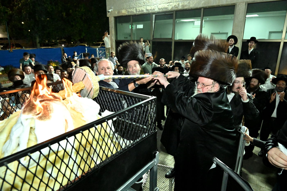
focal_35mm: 24
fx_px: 191
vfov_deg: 53.1
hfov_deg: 73.8
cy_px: 96
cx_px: 144
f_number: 5.6
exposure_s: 1/200
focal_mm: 24
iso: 8000
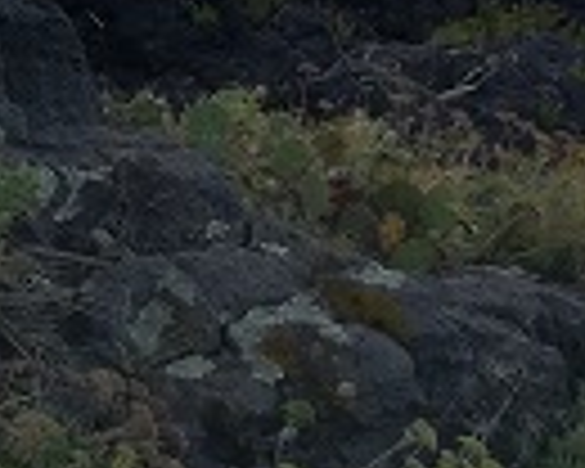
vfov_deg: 11.7
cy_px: -304
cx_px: -418
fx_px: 2147
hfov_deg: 14.0
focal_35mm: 124
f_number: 2.2
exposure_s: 1/330
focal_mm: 3.83
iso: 50
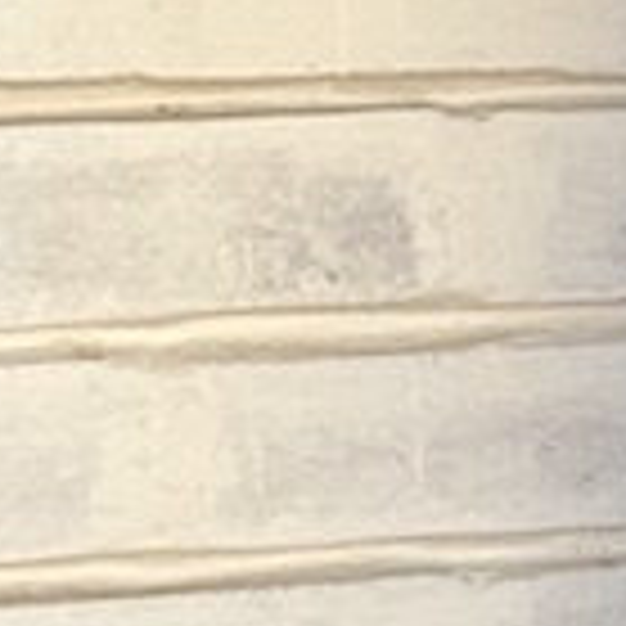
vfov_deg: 5.8
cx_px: 1250
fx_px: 6199
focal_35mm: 303
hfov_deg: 5.7
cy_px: 599
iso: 64
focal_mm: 6.76
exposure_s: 1/227
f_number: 1.78
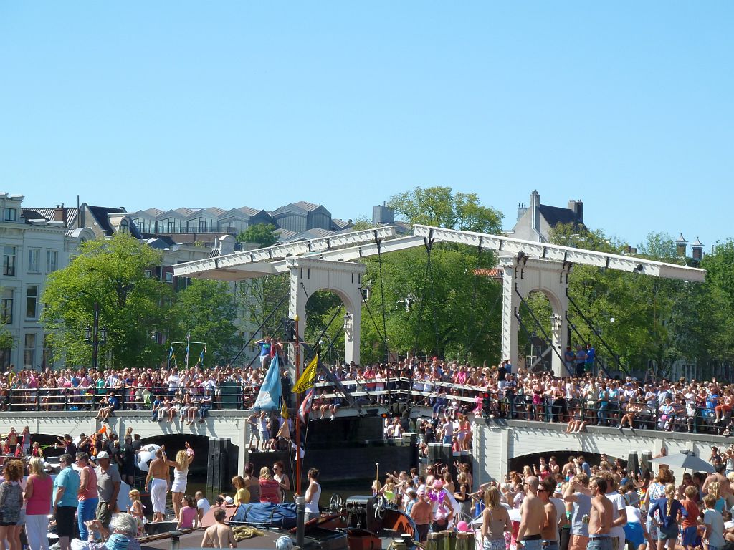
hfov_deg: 18.9
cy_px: 275
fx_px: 2205
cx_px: 367
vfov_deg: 14.2
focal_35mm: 104
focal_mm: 17
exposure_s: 1/320
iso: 80
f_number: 4.3
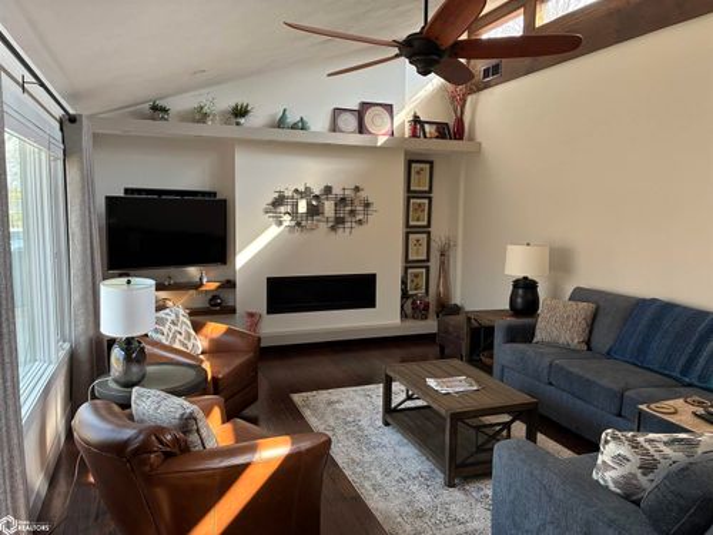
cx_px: 356
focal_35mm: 26
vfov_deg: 53.1
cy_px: 268
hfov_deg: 67.3
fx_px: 536
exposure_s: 1/73
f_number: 1.64
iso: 80
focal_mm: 4.2
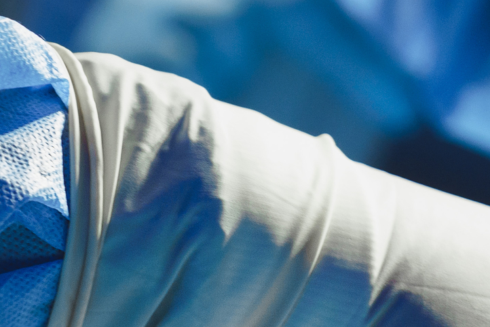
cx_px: 1083
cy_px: 496
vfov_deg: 2.9
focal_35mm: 471
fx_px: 6409
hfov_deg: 4.3
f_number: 3.5
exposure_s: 1/250
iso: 320
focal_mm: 85
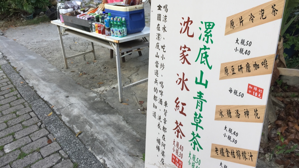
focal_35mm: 32
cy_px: 66
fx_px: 254
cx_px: 150
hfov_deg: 61.0
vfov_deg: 36.5
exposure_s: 1/120
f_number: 2.2
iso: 40
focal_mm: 4.15
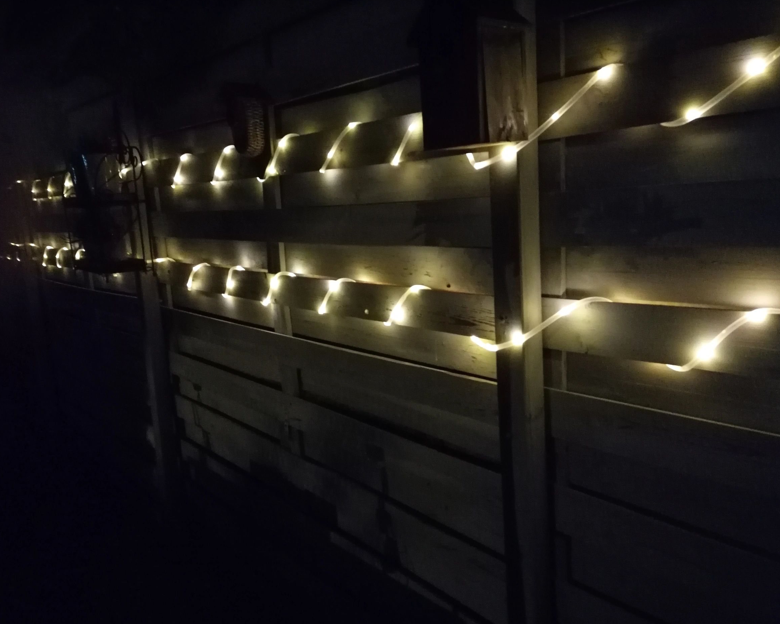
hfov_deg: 60.4
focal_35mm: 29
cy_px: 318
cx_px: 368
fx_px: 669
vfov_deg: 50.0
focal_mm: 4.75
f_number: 1.8
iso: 6400
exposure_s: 1/12.5
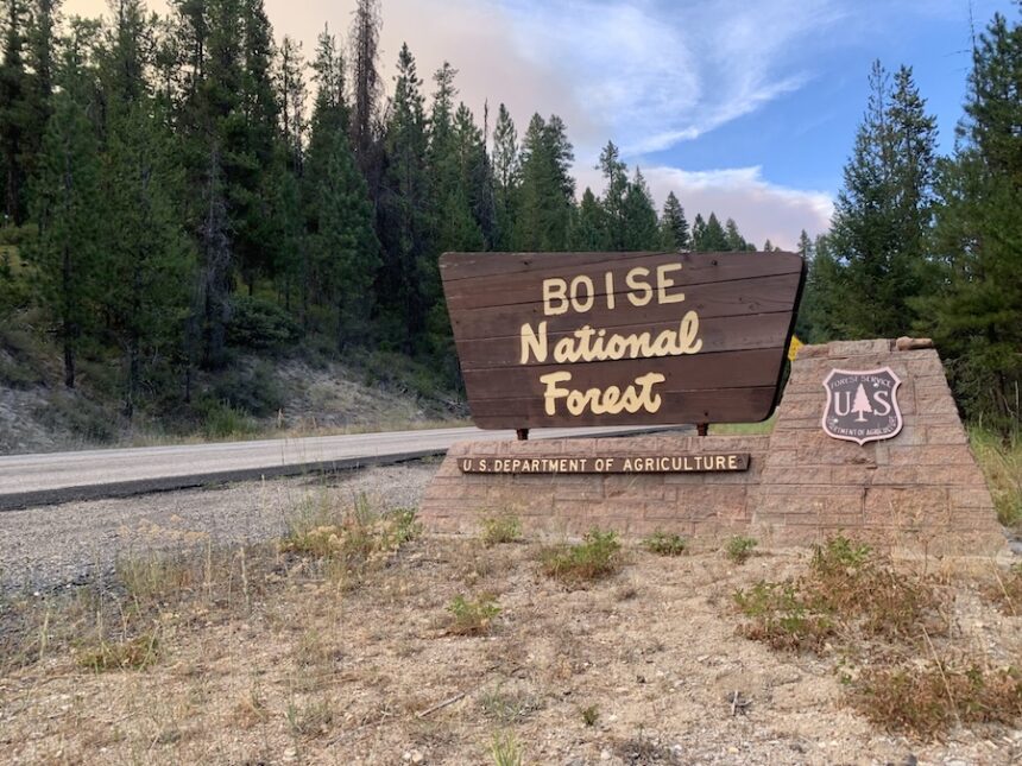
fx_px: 768
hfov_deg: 67.3
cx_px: 511
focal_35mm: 26
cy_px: 383
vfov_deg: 53.1
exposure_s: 1/121
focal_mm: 4.25
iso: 32
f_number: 1.8
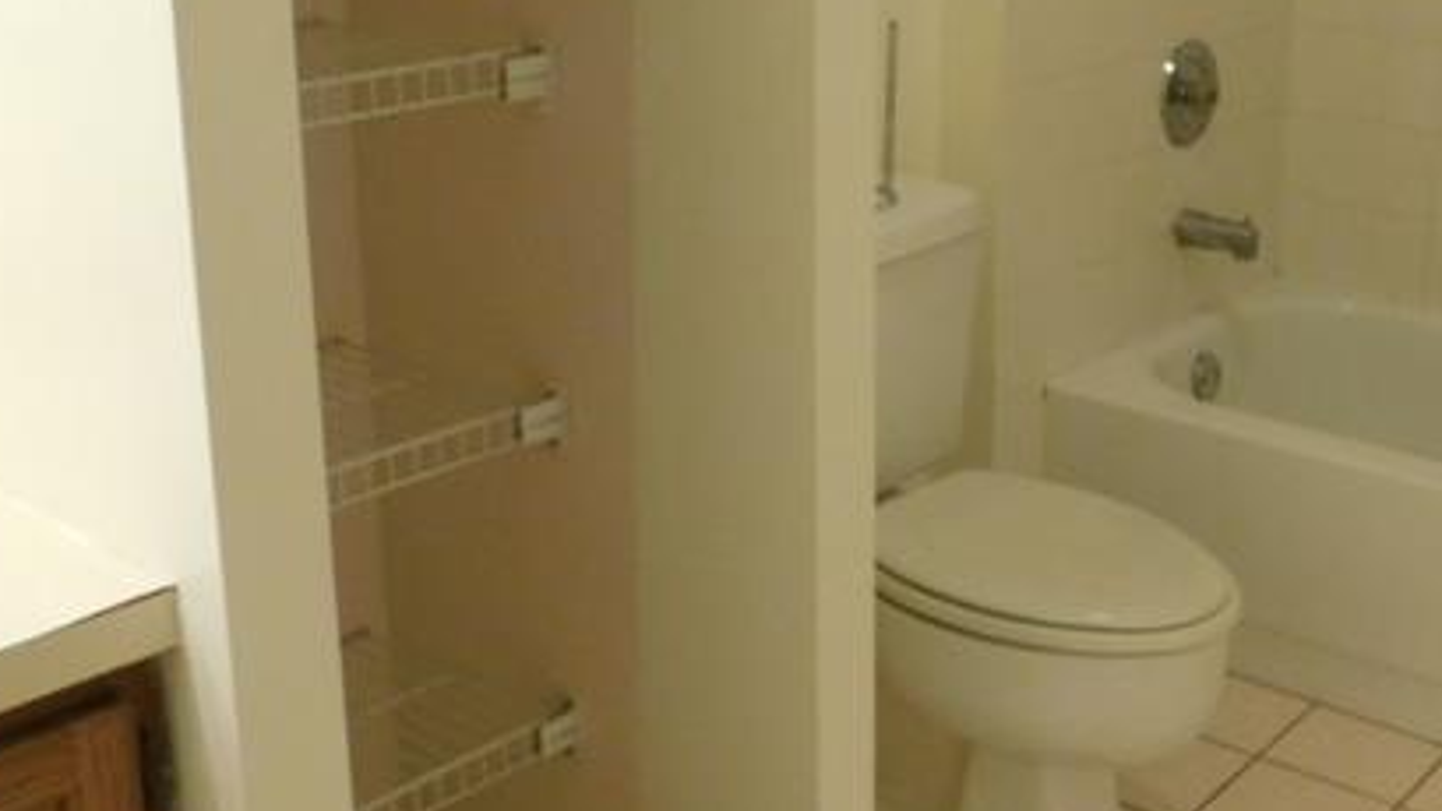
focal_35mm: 49
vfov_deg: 24.2
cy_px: 222
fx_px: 1873
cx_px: 1075
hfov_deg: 40.9
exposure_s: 1/30
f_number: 3
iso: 400
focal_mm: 4
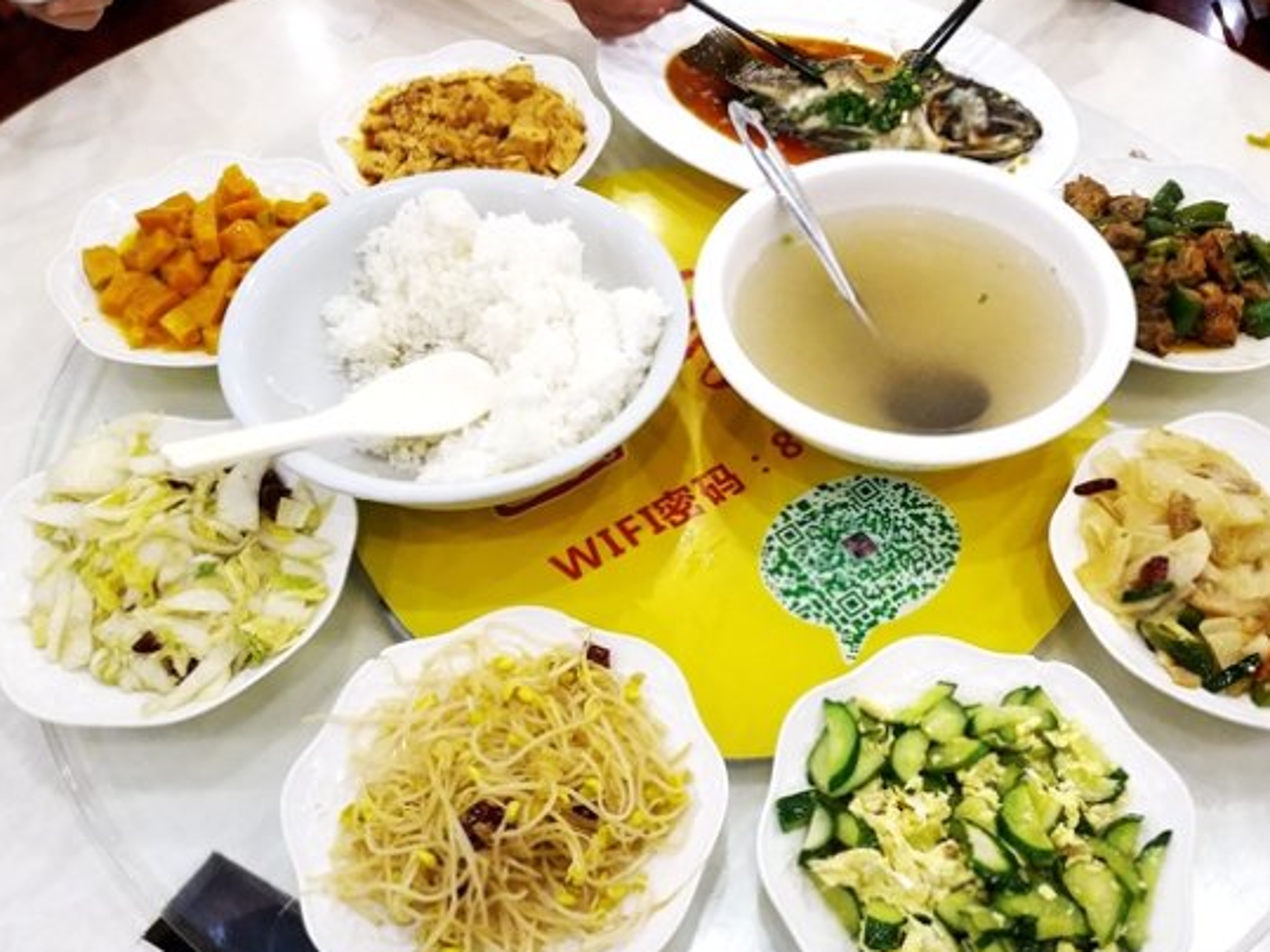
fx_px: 1504
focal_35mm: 41
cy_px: 503
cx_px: 735
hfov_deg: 45.6
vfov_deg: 35.1
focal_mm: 4.5
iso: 550
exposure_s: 1/17
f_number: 2
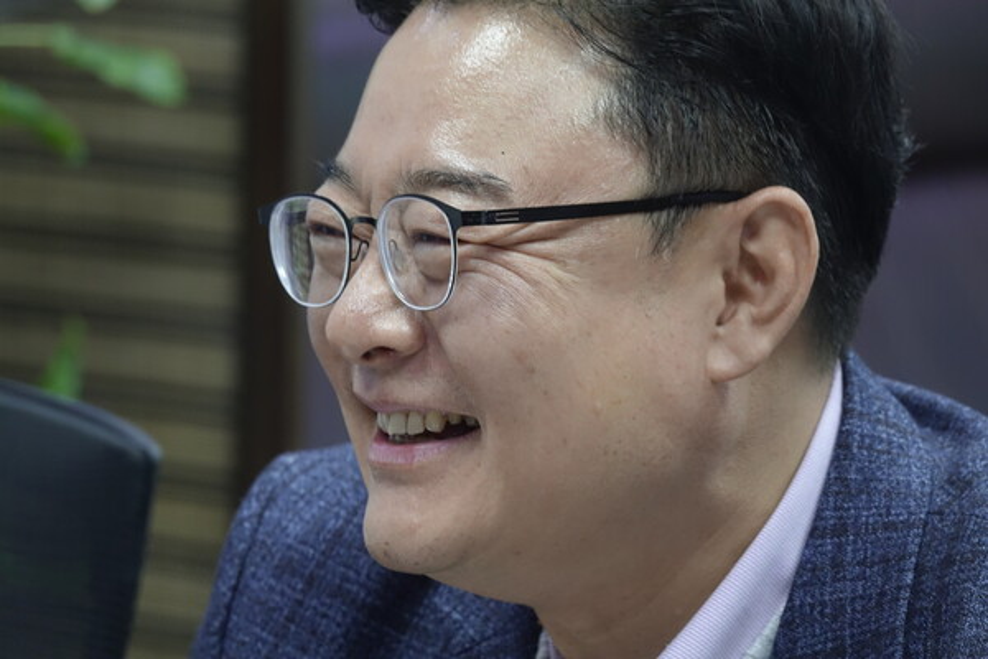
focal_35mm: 256
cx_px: 494
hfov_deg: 8.0
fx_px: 7025
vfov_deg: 5.4
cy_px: 330
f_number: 4
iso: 800
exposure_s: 1/60
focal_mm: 93.9
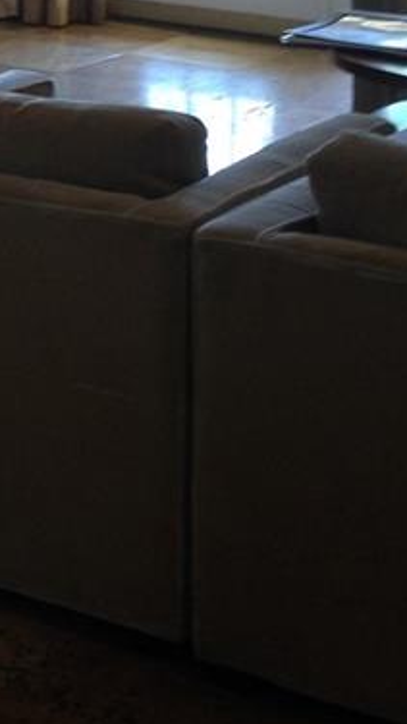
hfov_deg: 9.9
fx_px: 2206
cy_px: -85
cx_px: -382
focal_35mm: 115
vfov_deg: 17.9
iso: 50
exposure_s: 1/30
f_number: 2.4
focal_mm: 4.12
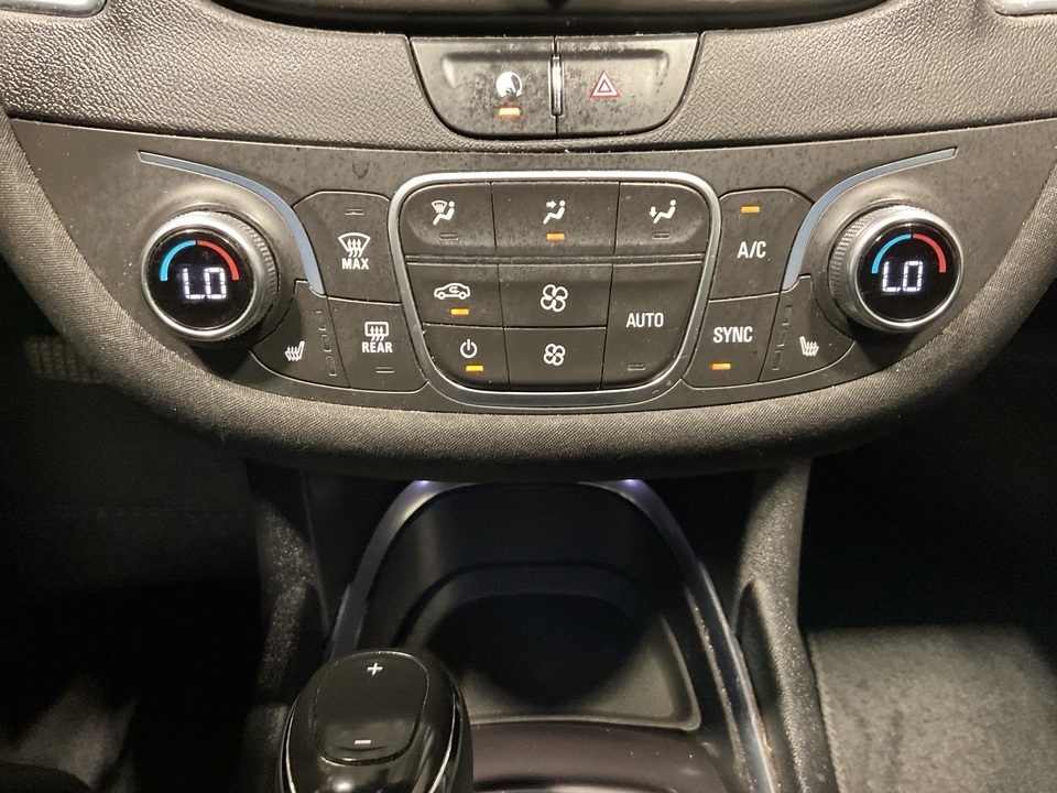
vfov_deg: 48.2
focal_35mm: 29
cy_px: 396
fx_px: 886
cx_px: 528
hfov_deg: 61.7
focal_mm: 3
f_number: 1.8
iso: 400
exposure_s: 1/25
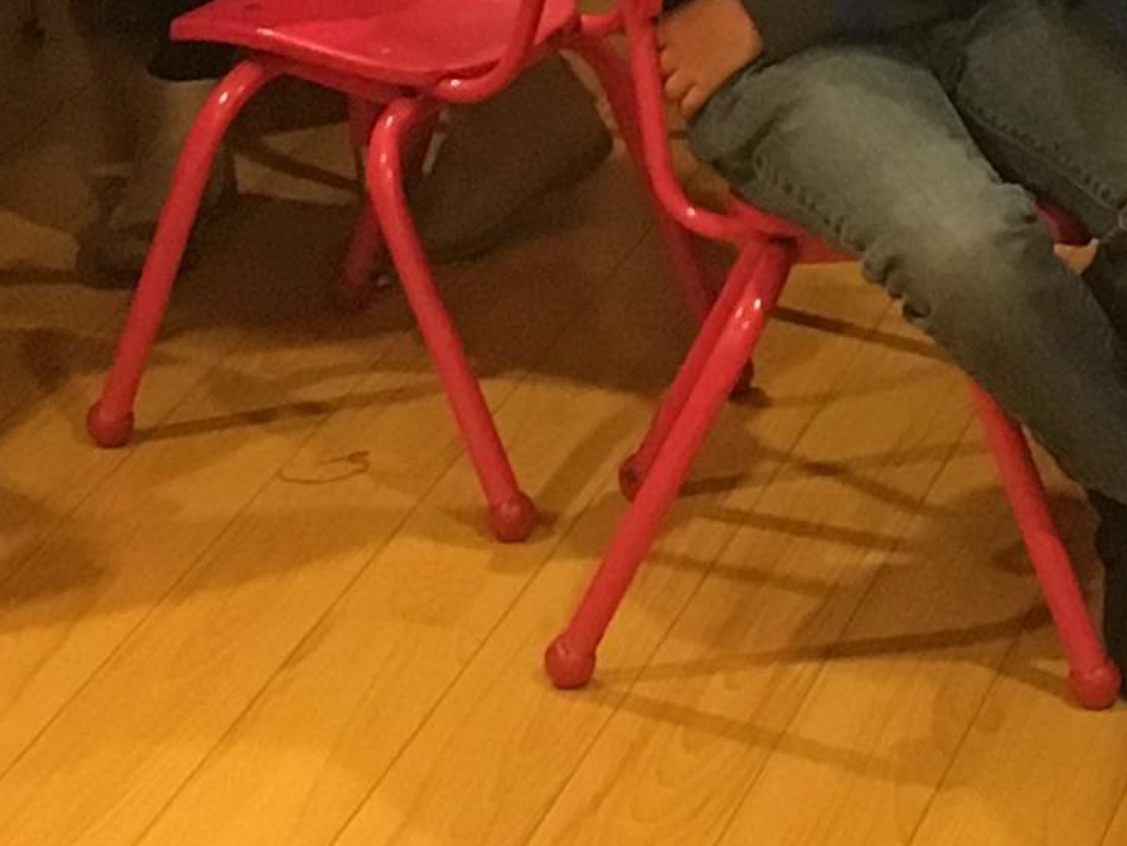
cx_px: 1112
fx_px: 5179
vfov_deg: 8.9
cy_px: -668
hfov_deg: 12.3
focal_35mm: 159
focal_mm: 4.15
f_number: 2.2
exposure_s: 1/30
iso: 200
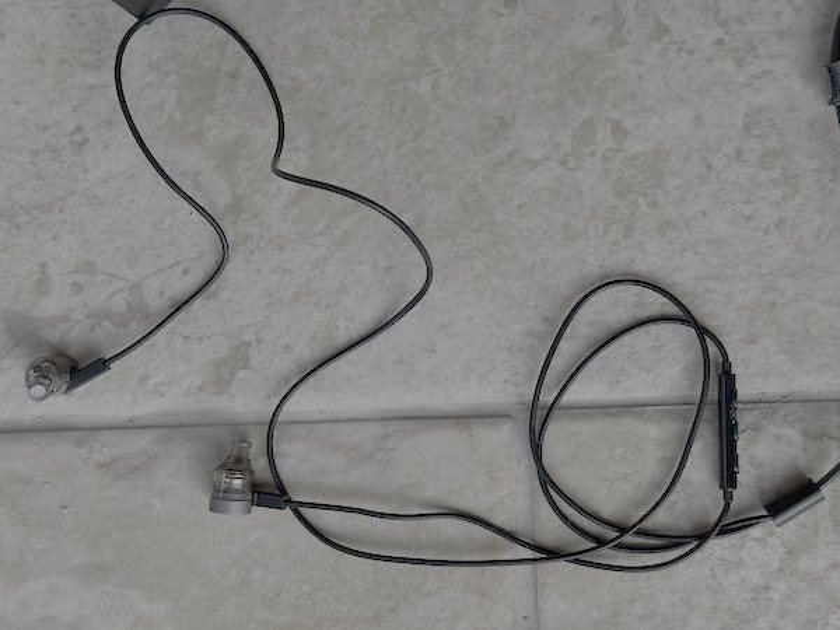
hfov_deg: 39.7
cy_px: 315
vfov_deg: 30.3
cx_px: 420
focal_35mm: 48
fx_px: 1165
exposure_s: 1/433
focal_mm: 6.76
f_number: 1.78
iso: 64
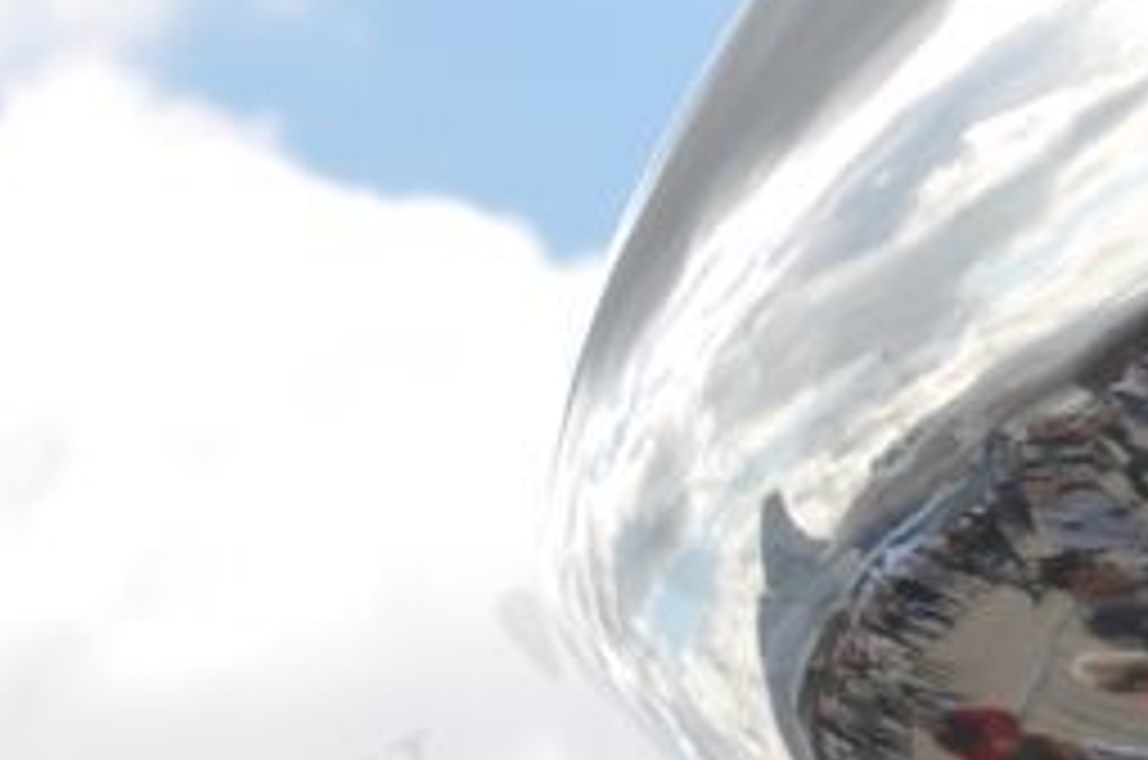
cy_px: -130
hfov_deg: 6.1
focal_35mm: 331
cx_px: 1963
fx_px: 10535
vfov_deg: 4.1
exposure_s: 1/250
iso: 200
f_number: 8
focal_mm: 44
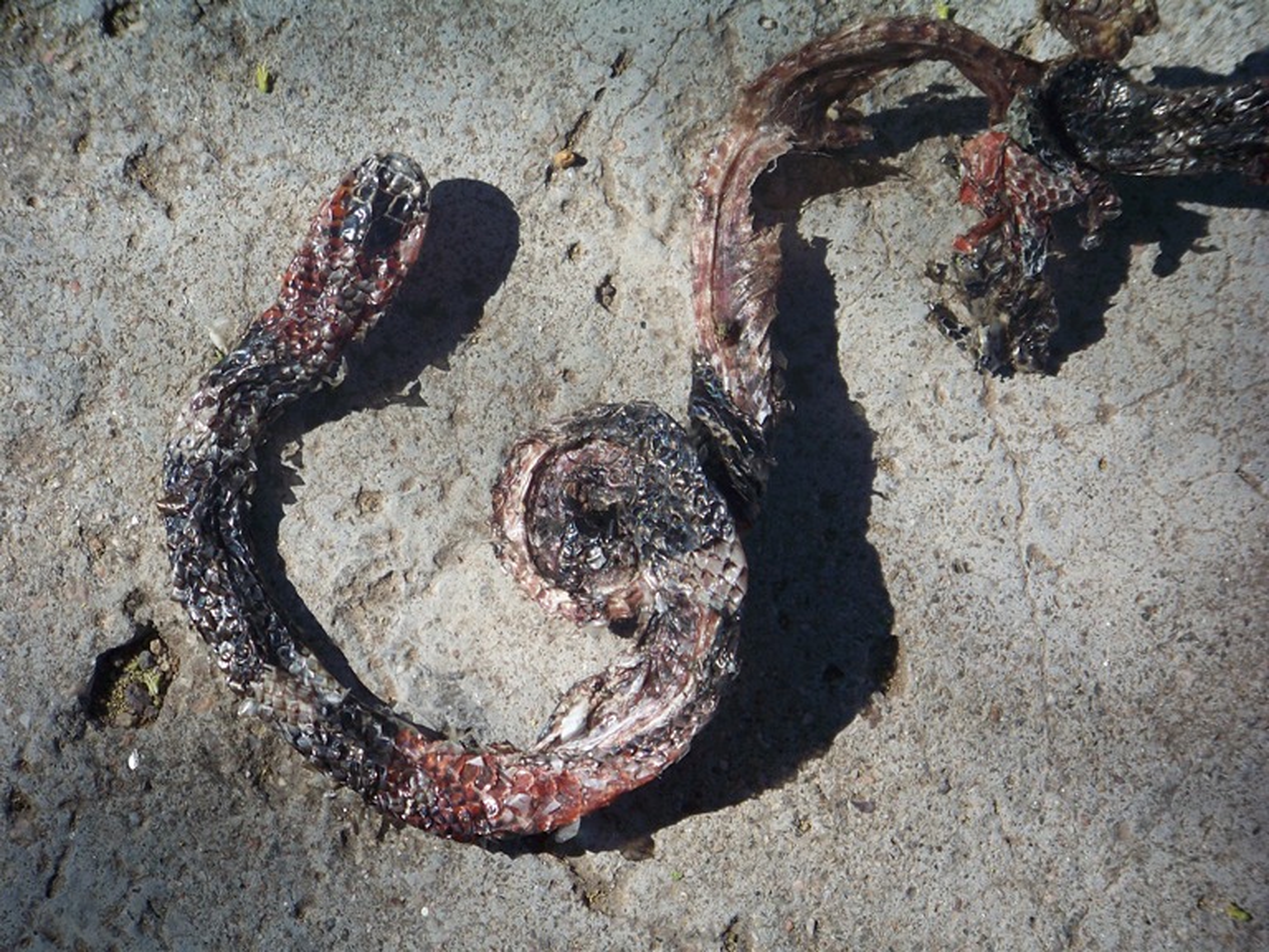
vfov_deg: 6.7
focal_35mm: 222
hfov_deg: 8.9
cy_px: 476
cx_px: 634
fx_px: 8138
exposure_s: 1/640
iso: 64
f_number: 3.6
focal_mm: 35.7
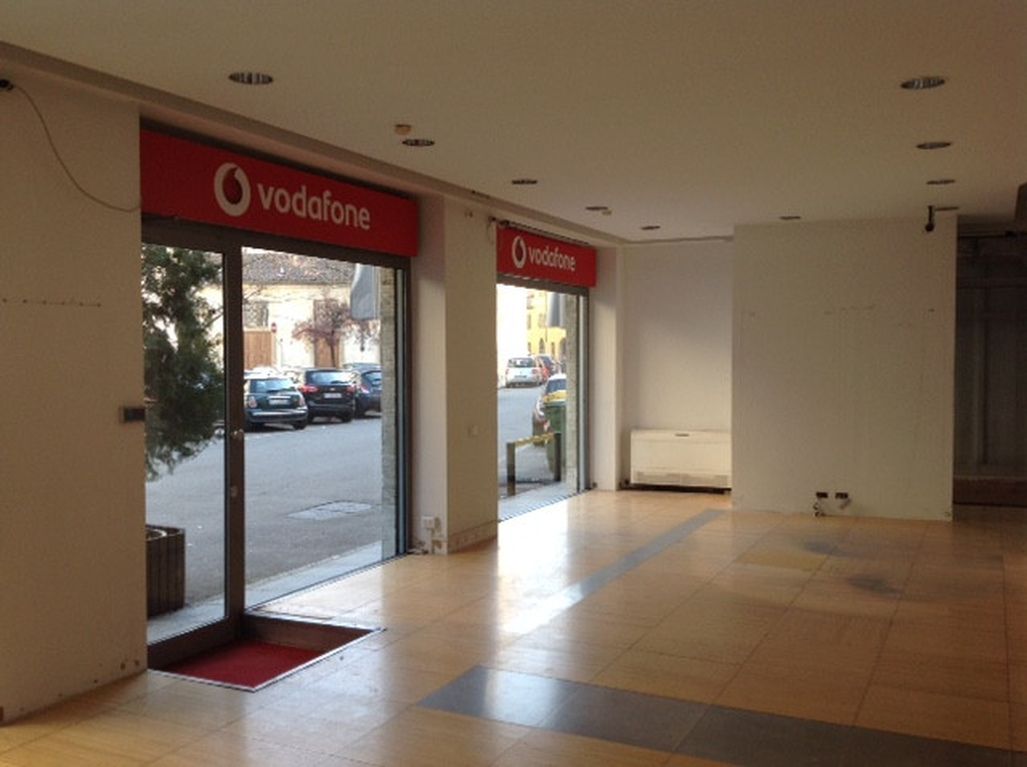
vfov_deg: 40.6
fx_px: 1037
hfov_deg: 52.7
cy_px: 384
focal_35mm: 35
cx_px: 514
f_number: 2.4
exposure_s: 1/120
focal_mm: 4.28
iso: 64
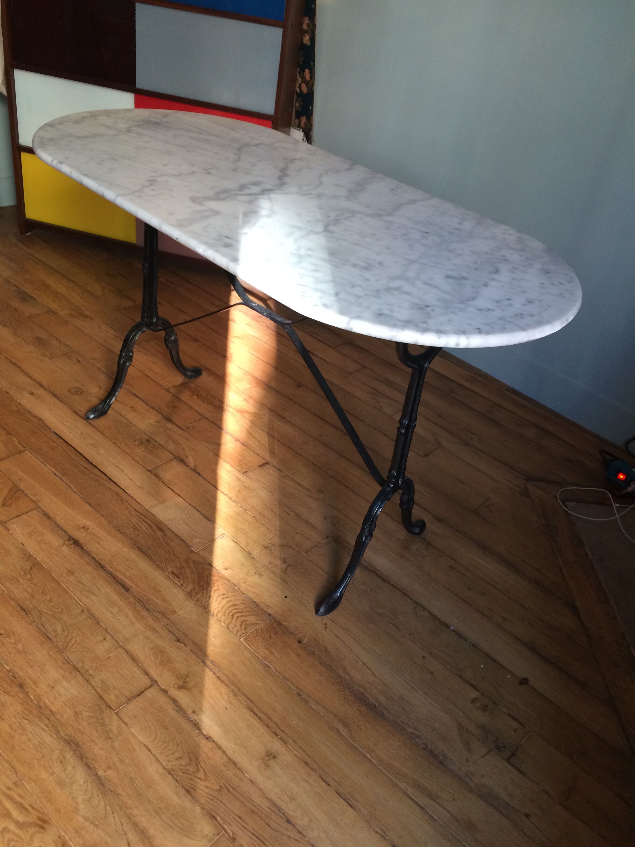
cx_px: 318
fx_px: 709
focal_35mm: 29
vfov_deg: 61.7
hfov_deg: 48.2
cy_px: 424
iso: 200
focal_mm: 4.15
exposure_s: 1/33
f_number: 2.2
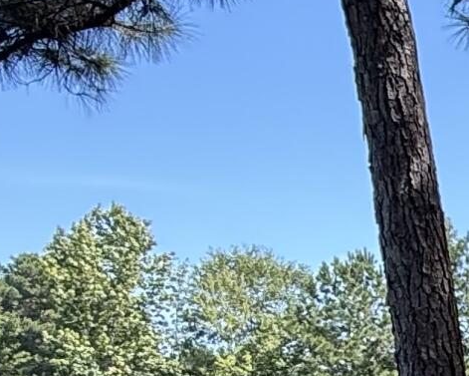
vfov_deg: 16.8
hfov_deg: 15.9
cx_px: 1002
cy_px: 472
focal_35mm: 87
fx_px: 1208
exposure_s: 1/331
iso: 64
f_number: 2.2
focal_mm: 2.22
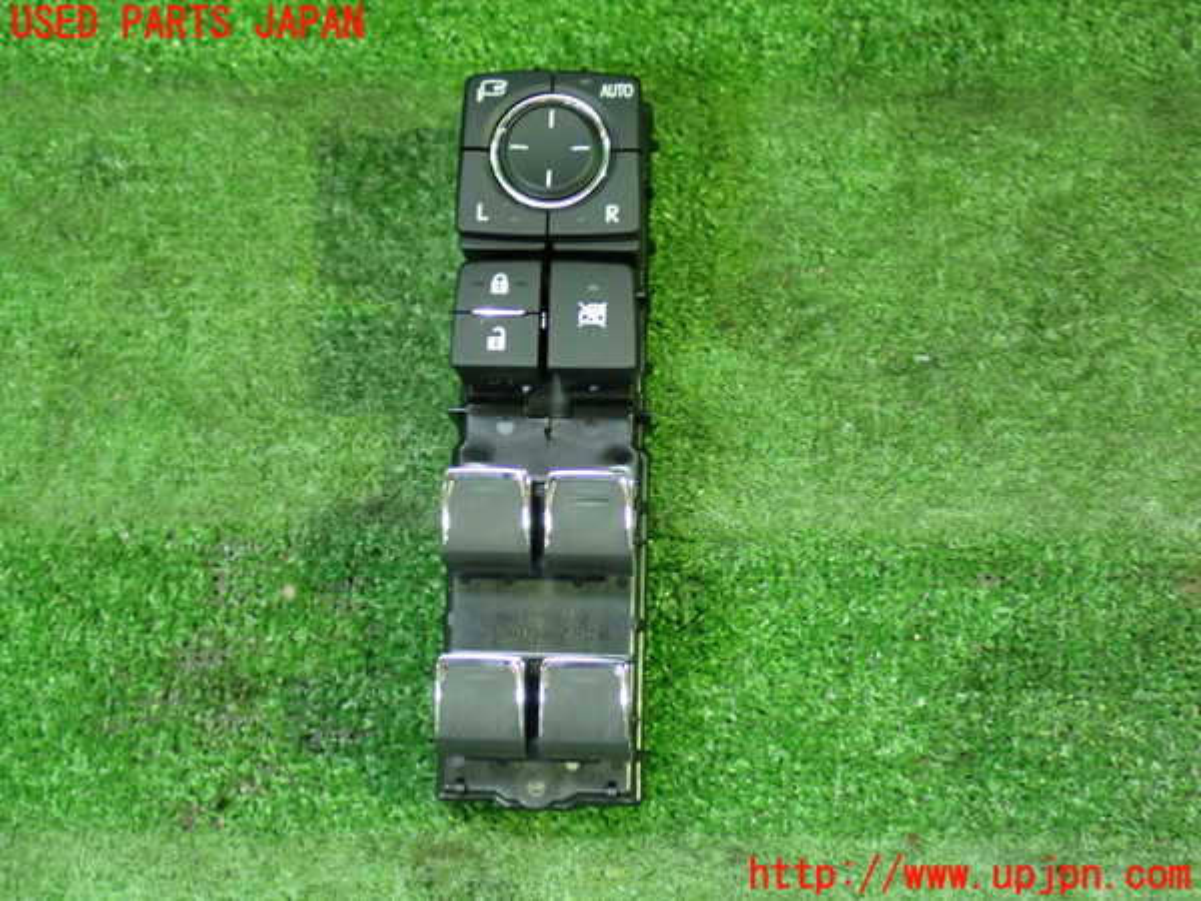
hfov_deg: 38.2
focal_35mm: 50
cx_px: 600
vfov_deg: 29.1
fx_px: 1735
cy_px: 450
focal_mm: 9.01
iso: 800
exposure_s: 1/25
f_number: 3.2
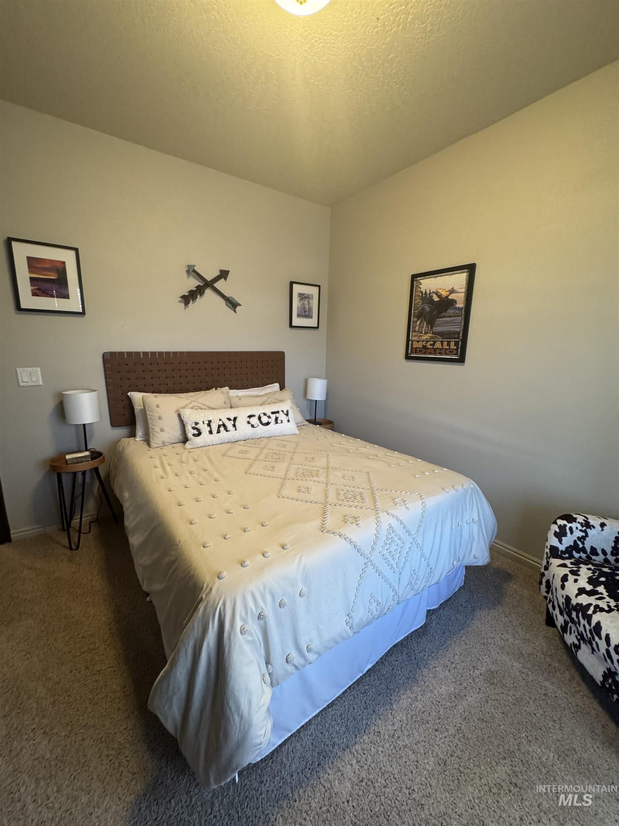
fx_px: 334
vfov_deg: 102.1
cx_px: 310
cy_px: 413
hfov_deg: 85.7
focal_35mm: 14
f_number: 2.2
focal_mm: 2.22
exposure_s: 1/120
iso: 320
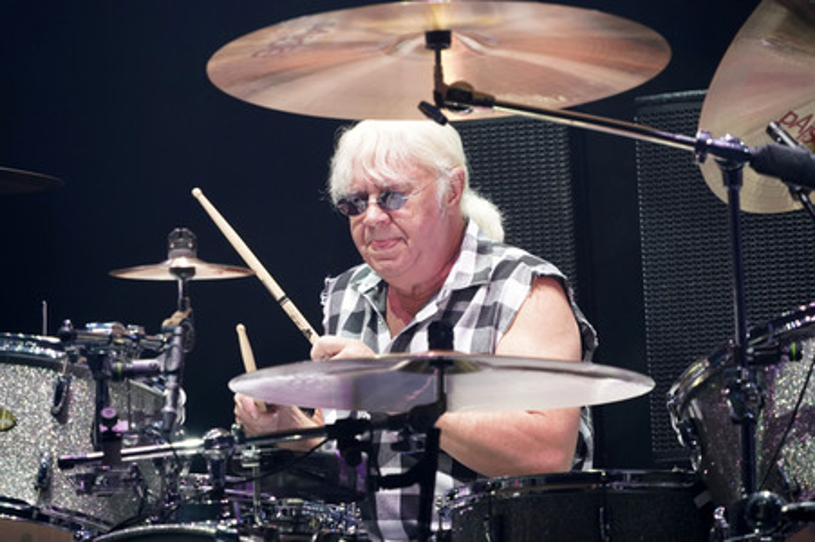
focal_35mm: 200
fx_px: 4524
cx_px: 408
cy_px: 271
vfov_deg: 6.9
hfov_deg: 10.3
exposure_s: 1/400
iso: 1600
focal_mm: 200
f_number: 5.6
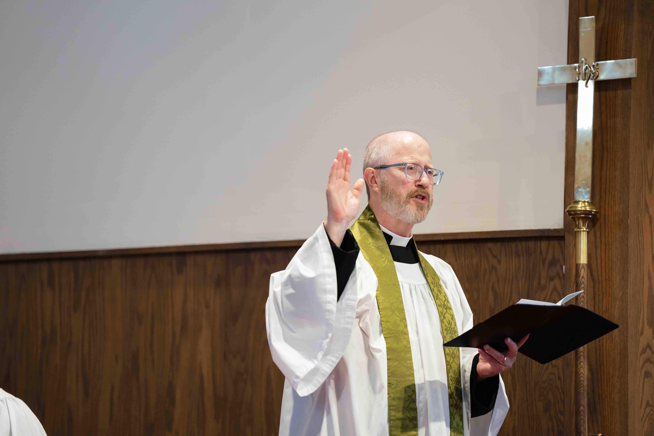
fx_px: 2997
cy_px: 218
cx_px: 327
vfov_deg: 8.3
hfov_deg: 12.5
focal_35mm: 165
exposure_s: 1/250
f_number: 2.8
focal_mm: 165
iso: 3200
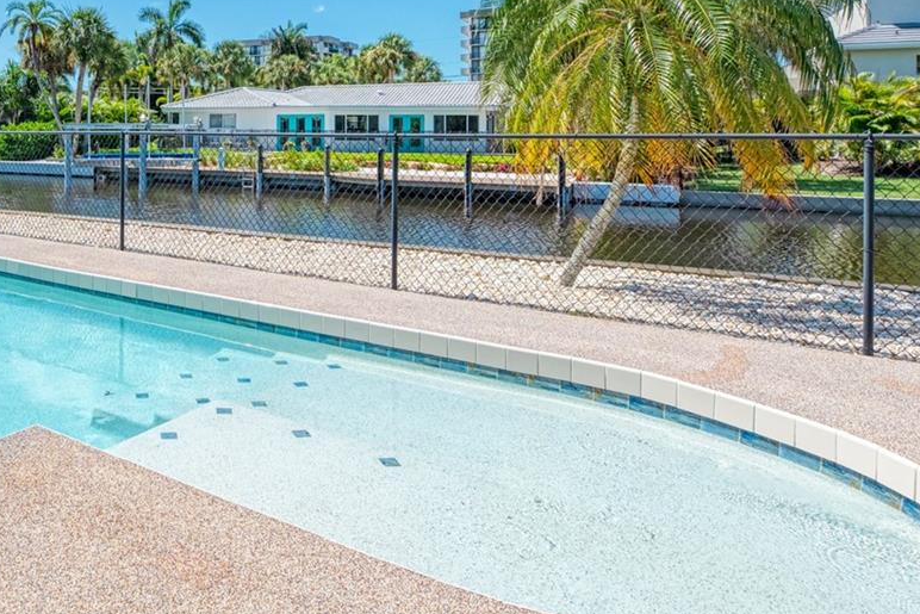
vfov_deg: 42.6
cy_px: 110
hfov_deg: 57.8
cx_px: 157
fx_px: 741
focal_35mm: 29
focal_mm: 14
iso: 250
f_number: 7.1
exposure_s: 1/3200
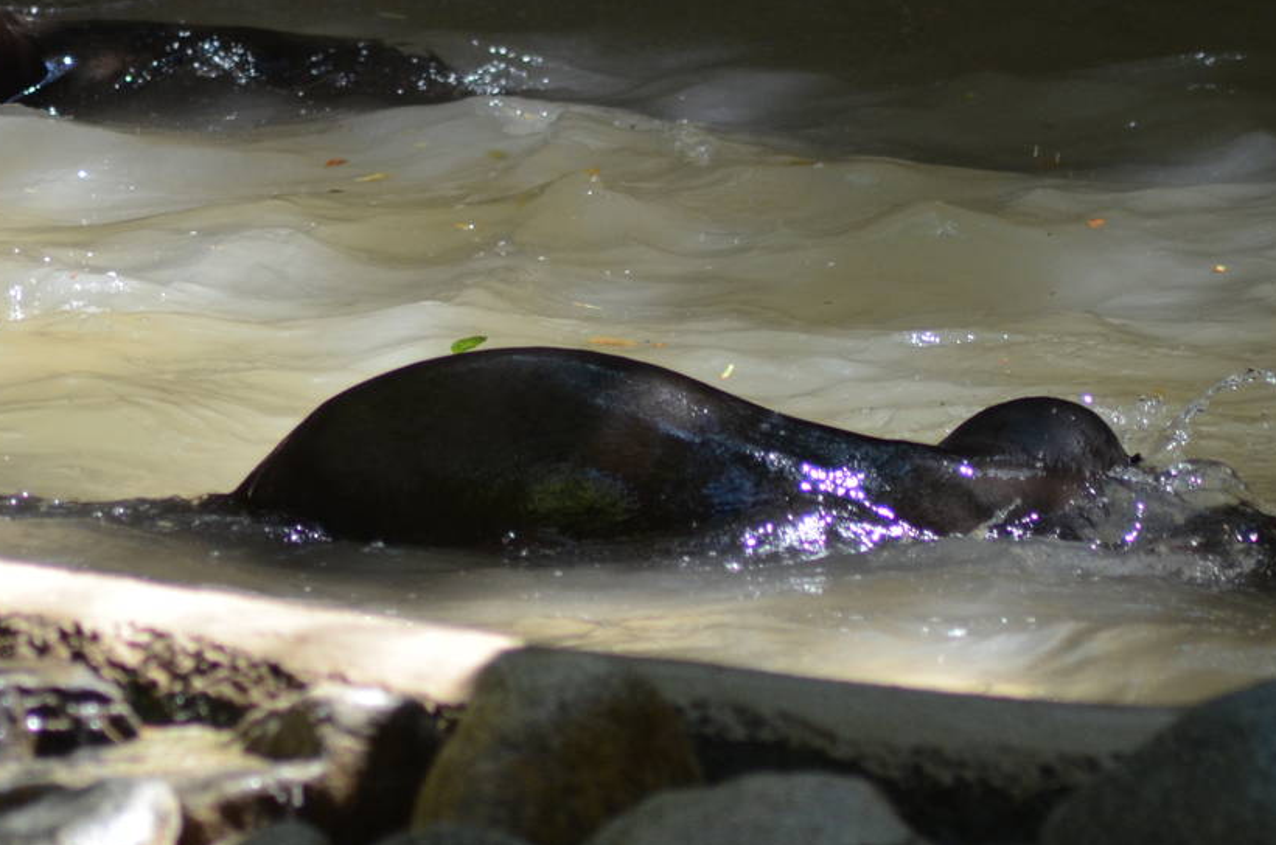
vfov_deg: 2.8
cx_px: 625
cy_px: 259
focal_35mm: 497
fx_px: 17582
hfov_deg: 4.2
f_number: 4.5
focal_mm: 170
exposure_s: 1/500
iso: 800
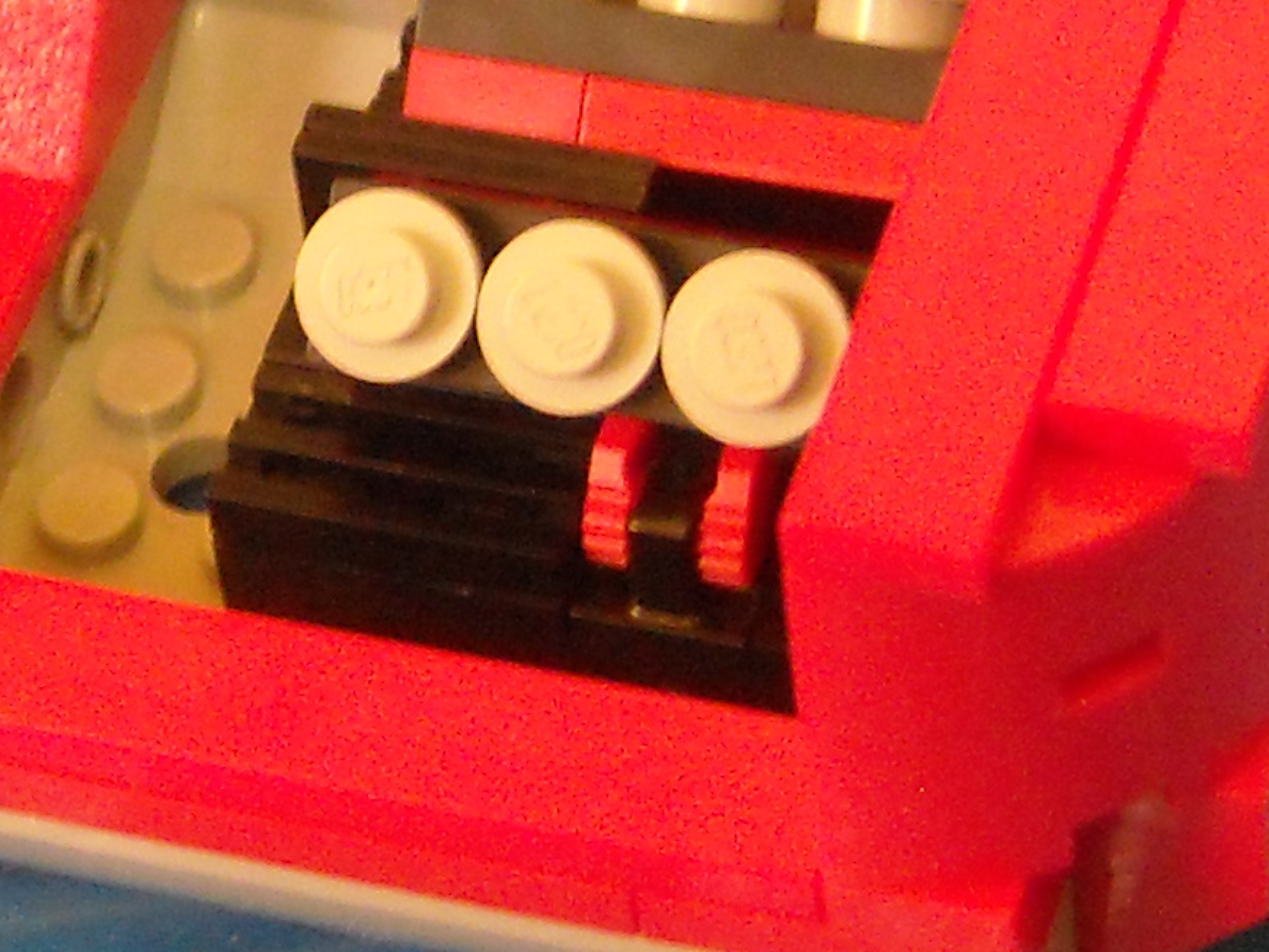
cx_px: -196
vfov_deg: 6.9
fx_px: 7882
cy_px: 175
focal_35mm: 215
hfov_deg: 9.1
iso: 400
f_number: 3.5
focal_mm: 9.87
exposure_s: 1/11
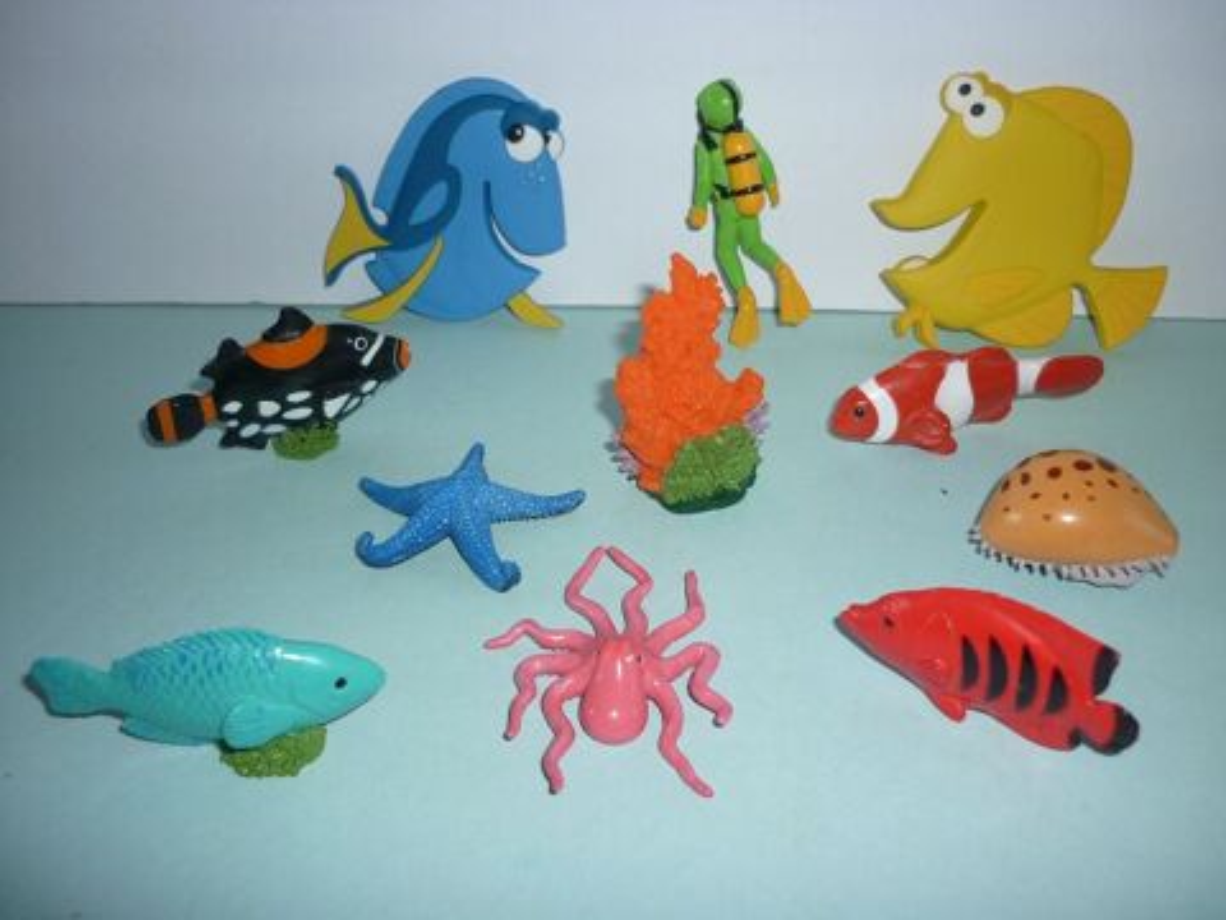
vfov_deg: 42.9
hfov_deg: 55.4
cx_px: 613
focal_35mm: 33
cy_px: 460
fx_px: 1169
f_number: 2.8
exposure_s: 1/30
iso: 100
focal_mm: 5.5
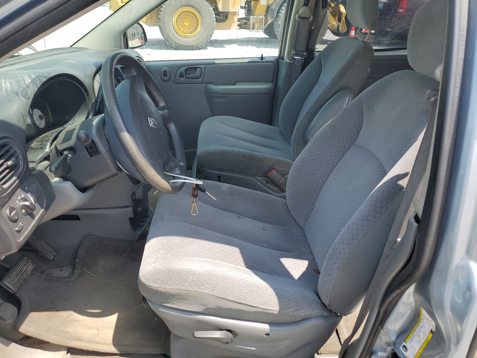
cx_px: 238
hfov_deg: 67.3
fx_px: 358
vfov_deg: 53.1
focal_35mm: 26
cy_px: 179
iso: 50
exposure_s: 1/833
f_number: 1.5
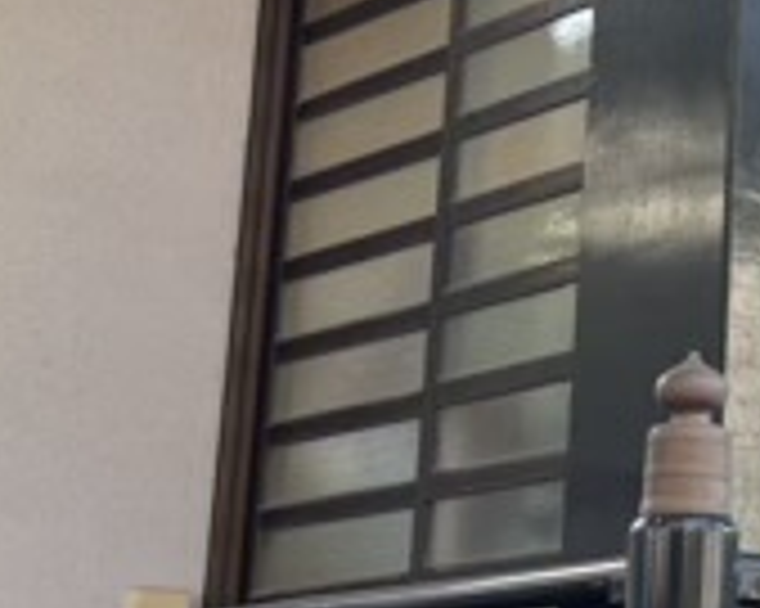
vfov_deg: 14.6
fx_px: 2360
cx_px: 1399
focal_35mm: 105
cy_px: 218
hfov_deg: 15.5
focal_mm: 5.96
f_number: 1.6
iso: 50
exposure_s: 1/121
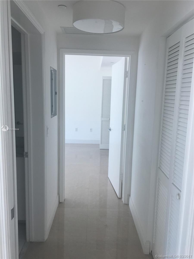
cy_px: 130
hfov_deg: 48.2
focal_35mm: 29
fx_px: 217
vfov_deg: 61.7
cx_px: 97
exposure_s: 1/60
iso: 25
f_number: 2.2
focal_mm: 4.15
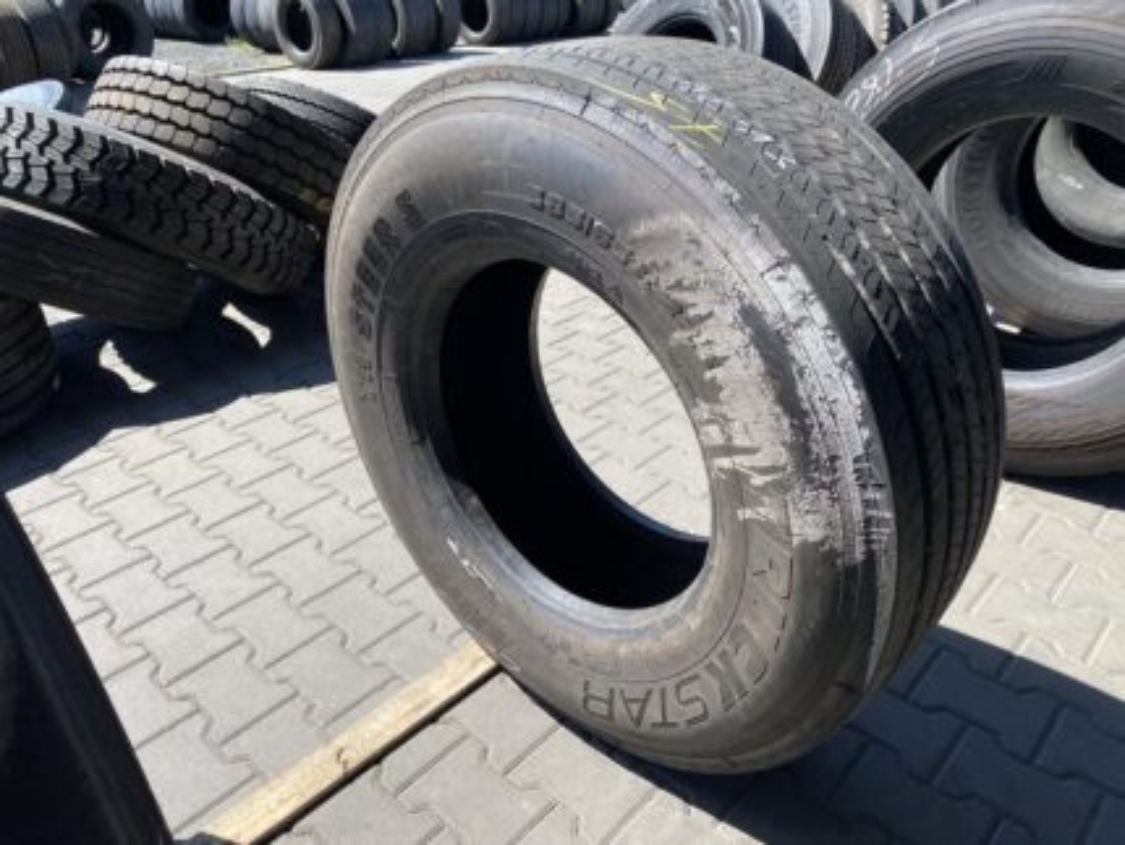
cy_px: 422
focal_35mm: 26
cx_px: 562
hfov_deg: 67.3
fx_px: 845
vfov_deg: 53.1
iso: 32
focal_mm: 4.25
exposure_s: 1/1114
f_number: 1.8
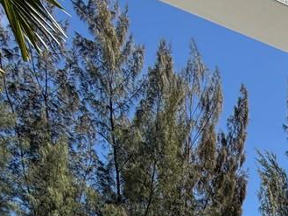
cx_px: 408
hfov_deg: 23.8
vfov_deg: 16.6
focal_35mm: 68
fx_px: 566
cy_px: 427
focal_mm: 2.22
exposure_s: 1/876
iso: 20
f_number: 2.2
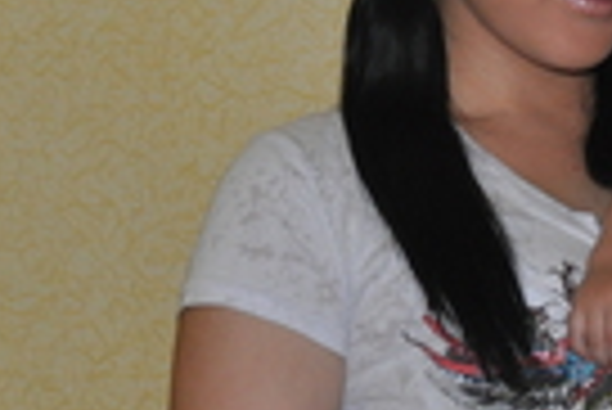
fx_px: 2445
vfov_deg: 9.6
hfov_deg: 14.2
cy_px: 191
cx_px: 482
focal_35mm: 144
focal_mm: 29
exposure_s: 1/60
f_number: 4.5
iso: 800
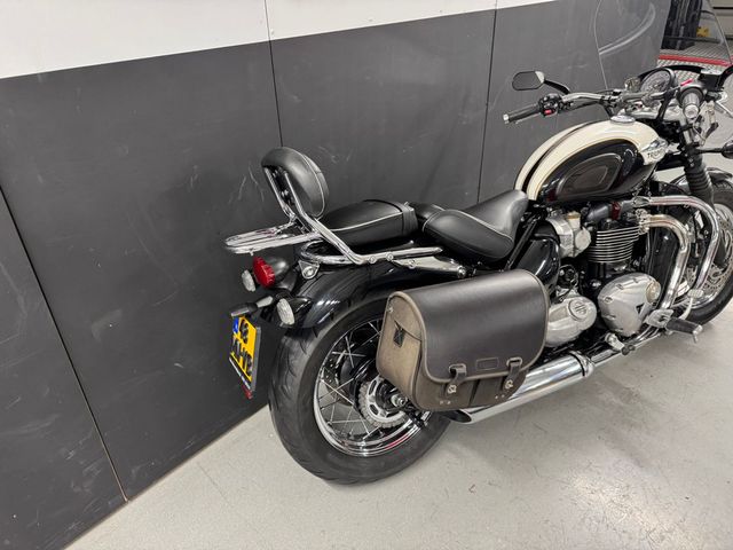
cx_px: 366
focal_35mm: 24
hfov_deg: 71.6
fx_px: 508
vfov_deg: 56.8
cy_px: 275
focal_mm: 6.76
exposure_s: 1/50
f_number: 1.78
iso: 320
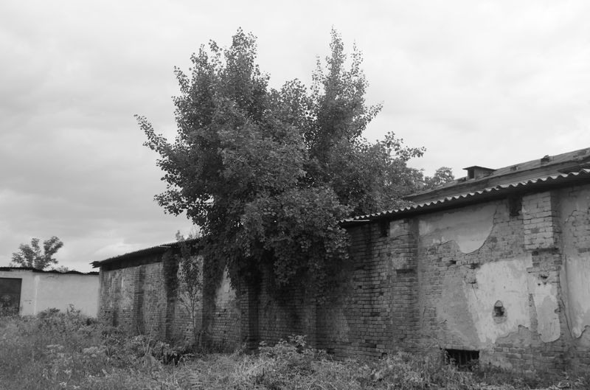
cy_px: 195
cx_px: 295
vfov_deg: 36.7
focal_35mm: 36
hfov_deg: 53.2
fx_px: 588
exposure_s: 1/125
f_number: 7.1
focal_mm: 24.38
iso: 200
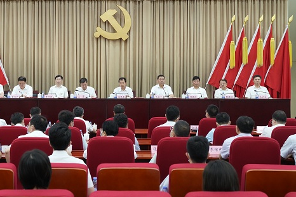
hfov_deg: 33.3
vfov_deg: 22.5
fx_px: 493
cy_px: 68
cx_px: 111
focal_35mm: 60
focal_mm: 43
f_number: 4
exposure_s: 1/100
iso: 3200
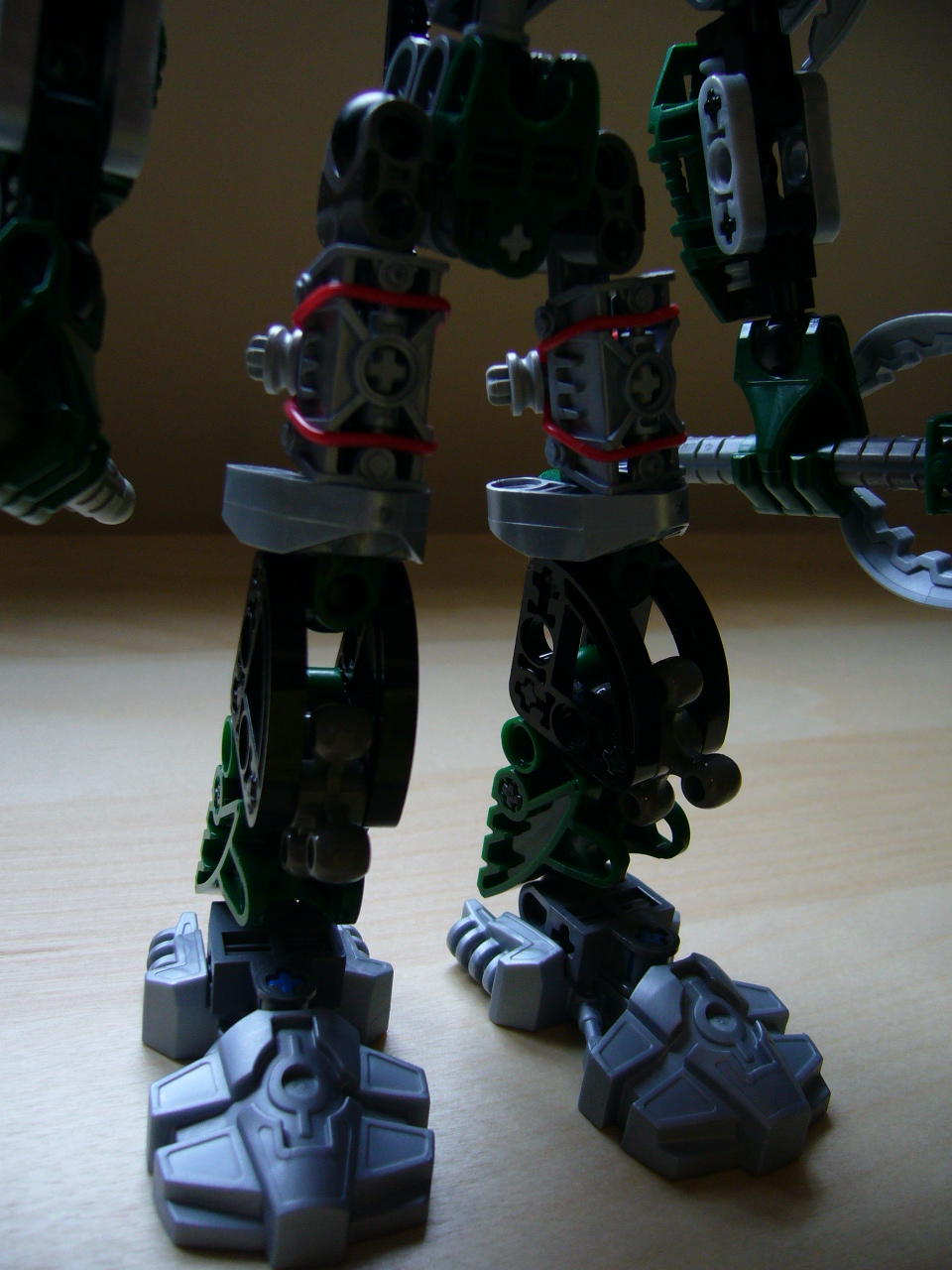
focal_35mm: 35
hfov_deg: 40.7
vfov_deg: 52.6
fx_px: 1283
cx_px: 476
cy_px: 635
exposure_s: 1/80
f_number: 2.8
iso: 100
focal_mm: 5.8
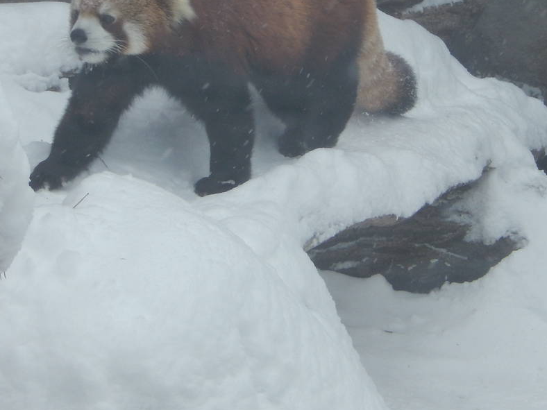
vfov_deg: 7.7
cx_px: 272
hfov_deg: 10.2
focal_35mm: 193
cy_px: 36
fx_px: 3050
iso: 125
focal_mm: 17
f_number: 5.2
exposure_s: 1/400
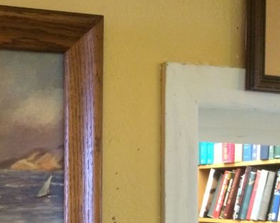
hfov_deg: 25.9
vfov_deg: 21.8
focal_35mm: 68
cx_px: -24
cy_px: 213
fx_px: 563
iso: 400
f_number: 2.2
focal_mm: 4.12
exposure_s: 1/15
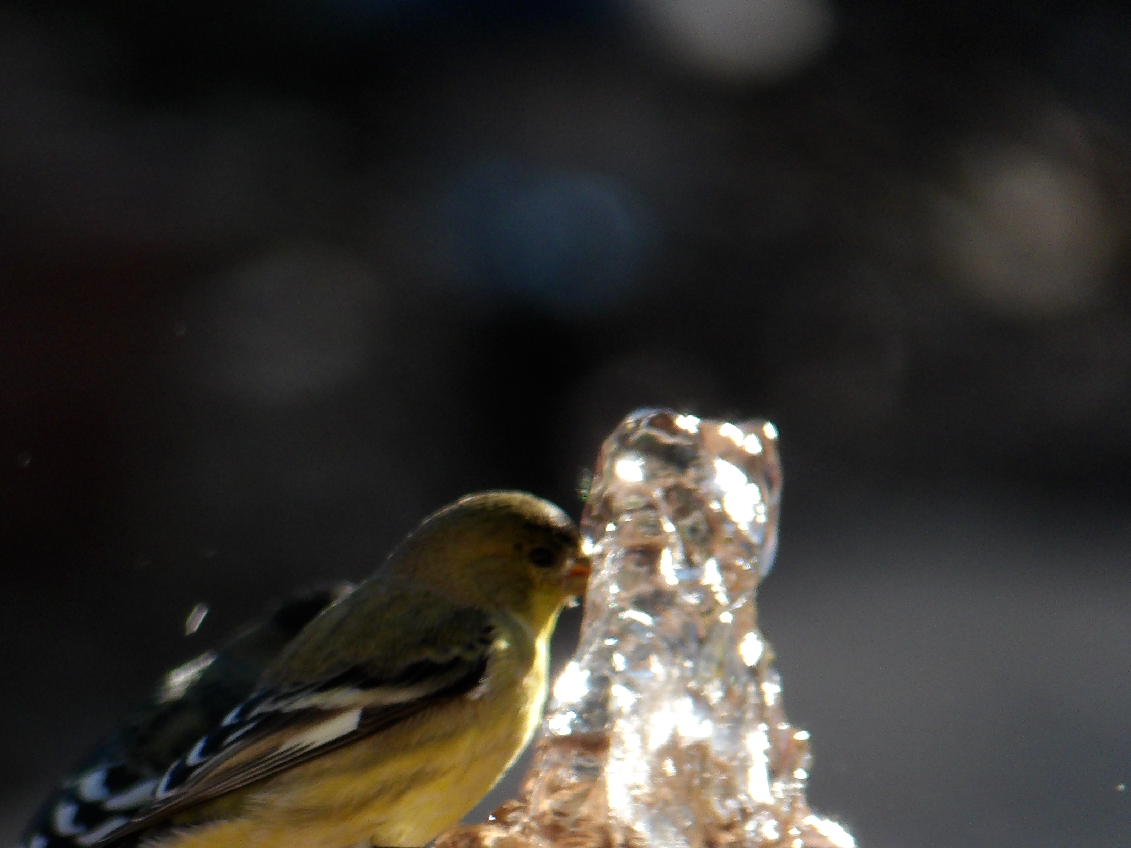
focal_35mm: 1460
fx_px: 47704
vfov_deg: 1.0
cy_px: 689
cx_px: 367
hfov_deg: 1.4
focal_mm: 160.6
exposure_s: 1/224
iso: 160
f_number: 6
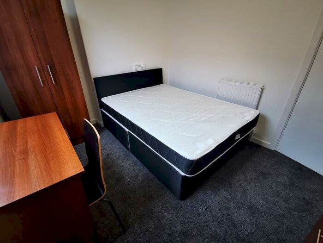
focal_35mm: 16
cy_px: 122
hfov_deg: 94.5
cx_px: 162
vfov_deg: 78.1
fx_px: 149
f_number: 2.2
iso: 160
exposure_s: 1/50
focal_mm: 2.35
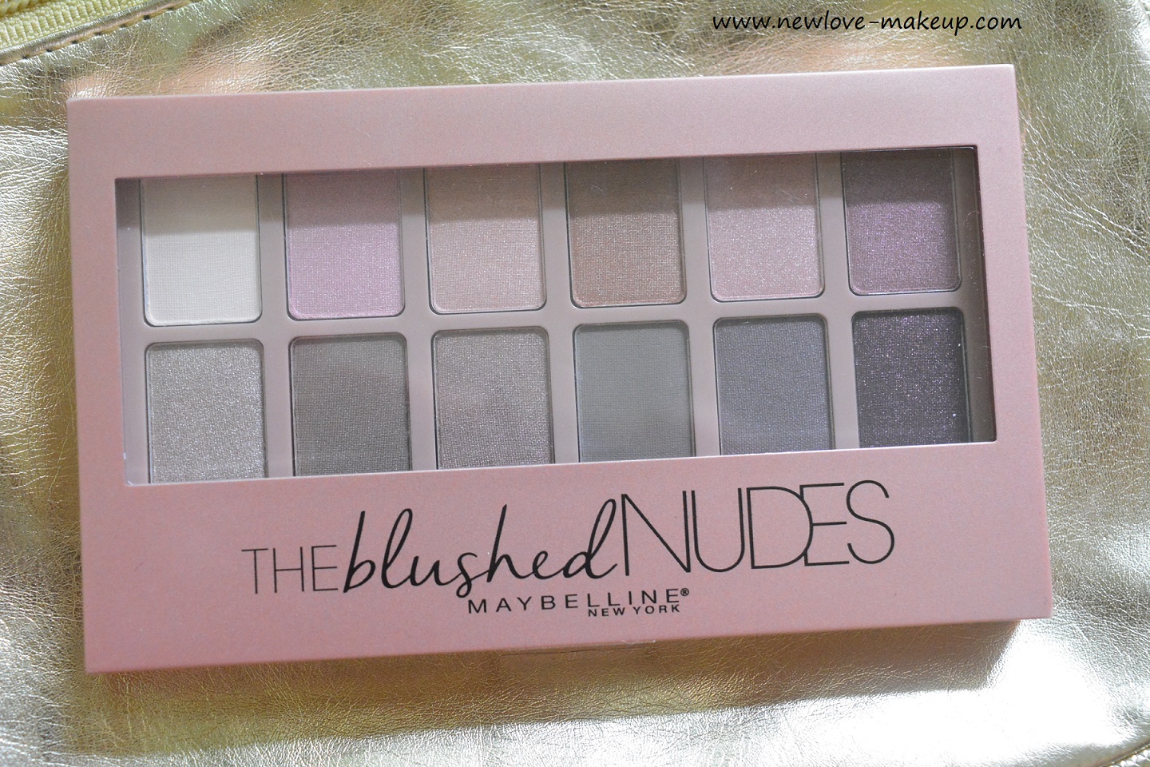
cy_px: 384
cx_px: 575
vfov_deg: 22.6
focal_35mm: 60
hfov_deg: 33.4
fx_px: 1917
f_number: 6.3
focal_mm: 40
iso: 5000
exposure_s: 1/60
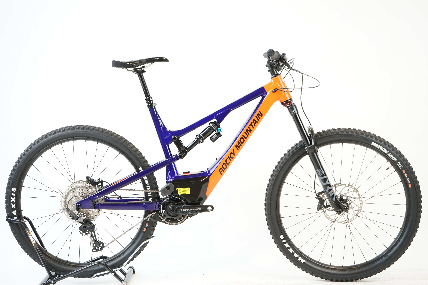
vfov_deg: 24.2
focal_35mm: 56
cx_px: 214
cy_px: 142
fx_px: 666
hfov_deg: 35.6
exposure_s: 1/200
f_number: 5
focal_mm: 56
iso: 2000
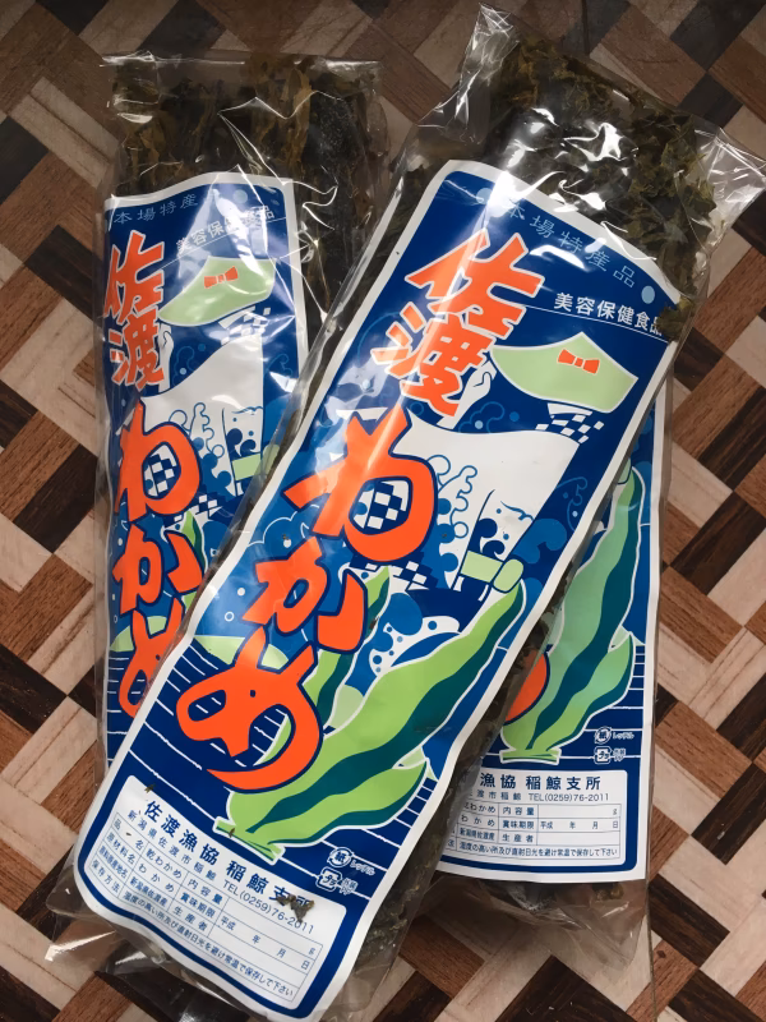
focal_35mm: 29
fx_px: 856
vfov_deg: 61.7
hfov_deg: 48.2
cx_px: 383
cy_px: 511
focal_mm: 4.15
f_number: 2.2
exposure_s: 1/30
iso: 25
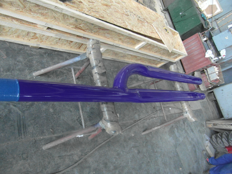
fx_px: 161
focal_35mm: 24
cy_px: 87
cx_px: 116
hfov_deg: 71.6
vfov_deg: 56.8
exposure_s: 1/30
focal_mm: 4
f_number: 3.2
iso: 400
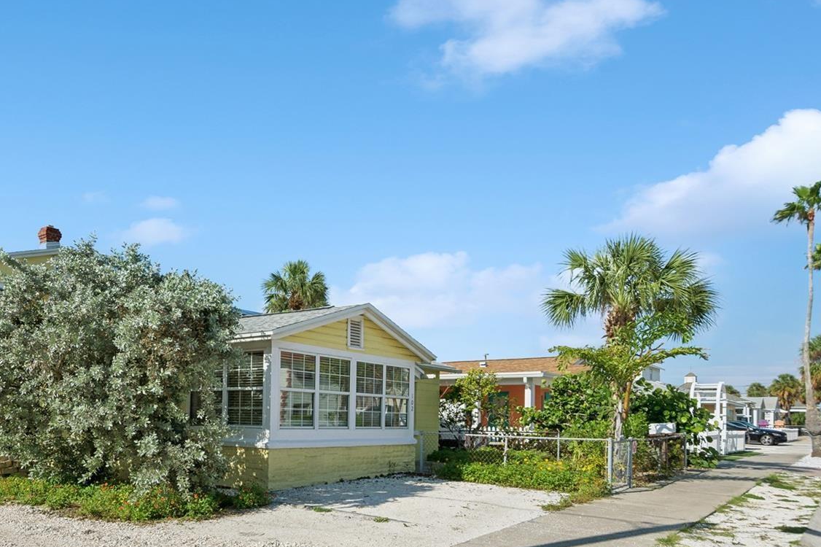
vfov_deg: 45.9
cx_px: 315
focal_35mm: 28
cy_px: 375
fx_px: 632
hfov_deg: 65.2
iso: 200
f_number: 8
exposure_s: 1/1250
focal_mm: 13
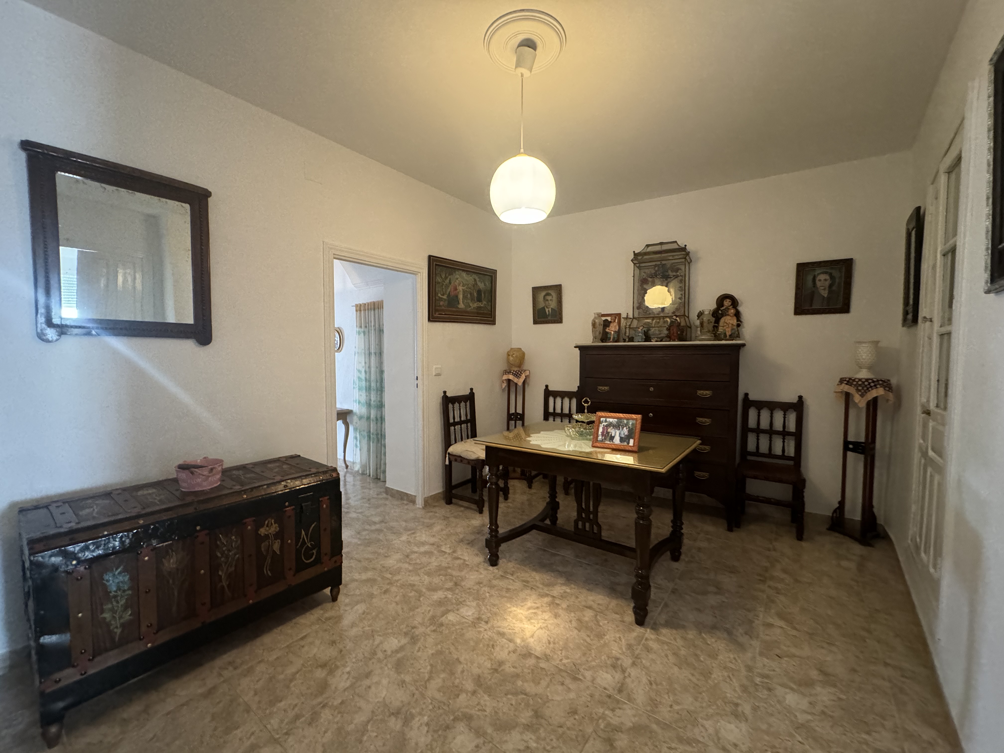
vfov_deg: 85.7
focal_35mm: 14
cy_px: 376
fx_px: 406
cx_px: 502
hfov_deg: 102.1
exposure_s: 1/50
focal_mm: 2.22
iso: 1000
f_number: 2.2
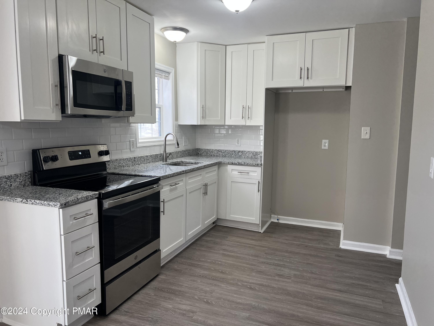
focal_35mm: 26
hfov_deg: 67.3
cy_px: 163
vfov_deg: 53.1
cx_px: 217
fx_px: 326
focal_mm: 5.7
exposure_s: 1/120
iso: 64
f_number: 1.5
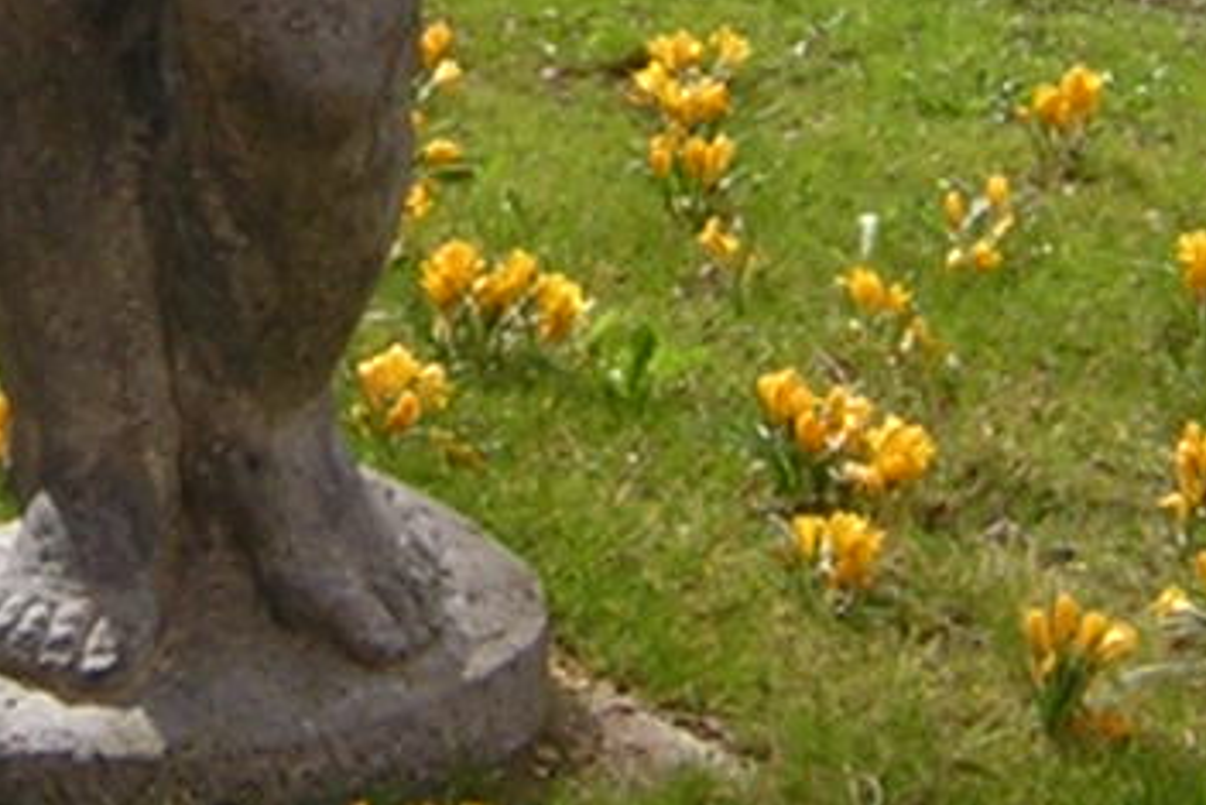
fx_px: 5697
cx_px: 319
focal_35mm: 170
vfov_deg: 8.0
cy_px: -151
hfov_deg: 12.1
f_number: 5.2
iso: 100
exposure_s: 1/185
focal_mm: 4.7
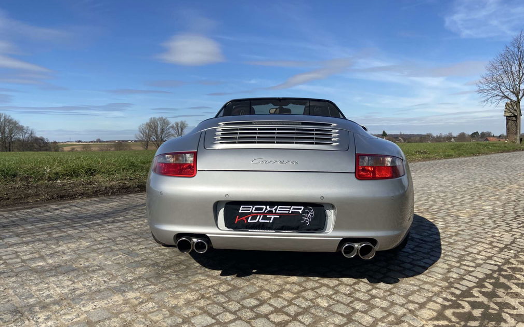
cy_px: 152
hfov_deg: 66.5
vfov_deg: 44.5
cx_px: 266
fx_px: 400
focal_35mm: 28
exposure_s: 1/4115
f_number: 1.8
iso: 32
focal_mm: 4.25
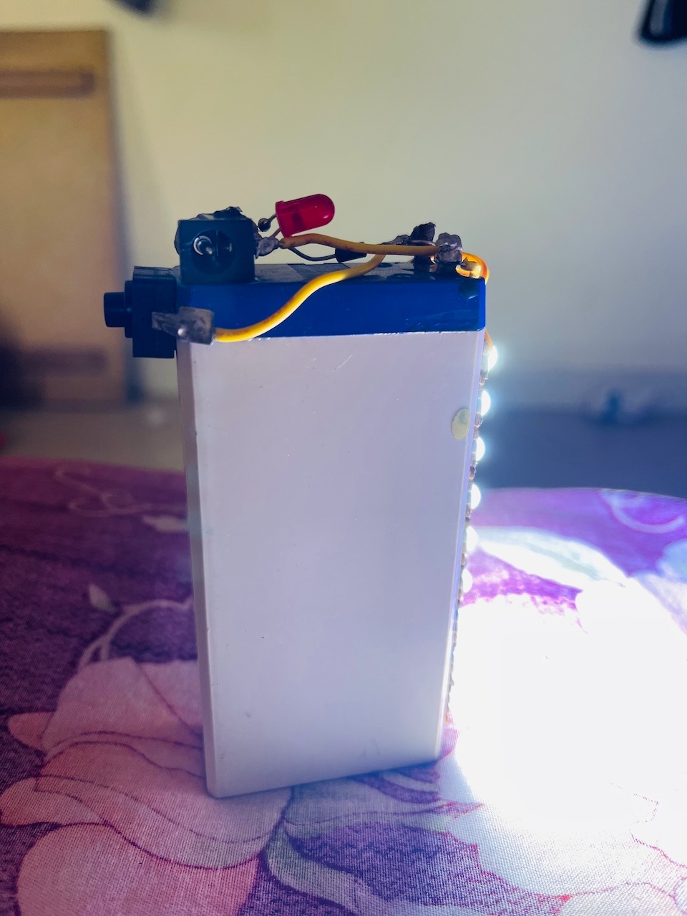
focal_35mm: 26
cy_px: 458
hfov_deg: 53.1
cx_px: 344
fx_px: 688
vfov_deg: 67.3
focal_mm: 5.1
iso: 80
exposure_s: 1/121
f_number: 1.6
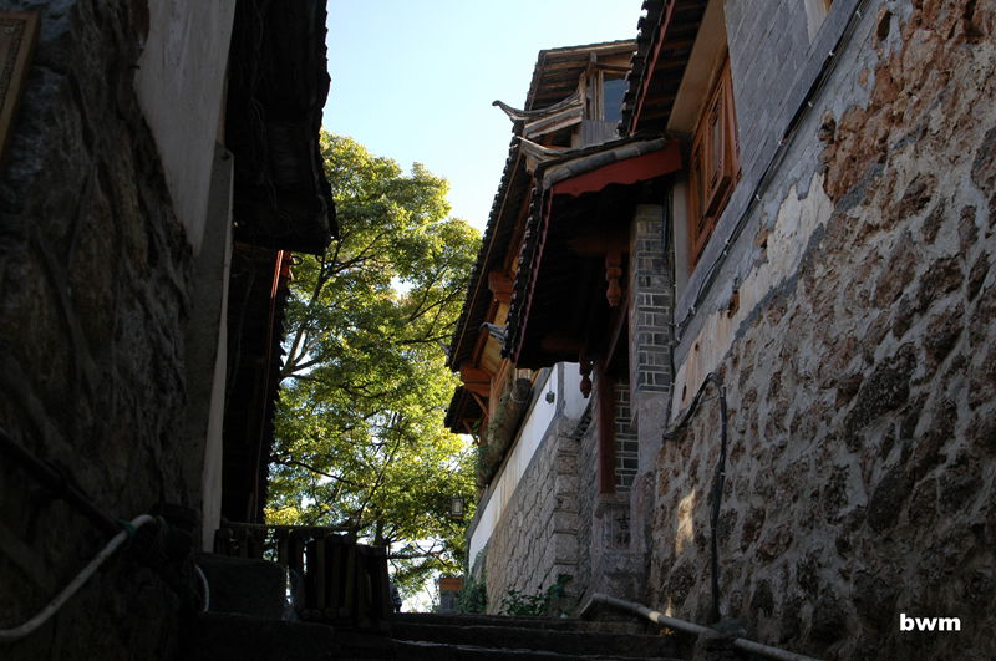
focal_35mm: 42
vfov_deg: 31.8
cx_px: 498
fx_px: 1160
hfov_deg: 46.5
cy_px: 330
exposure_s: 1/160
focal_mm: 28
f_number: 6.3
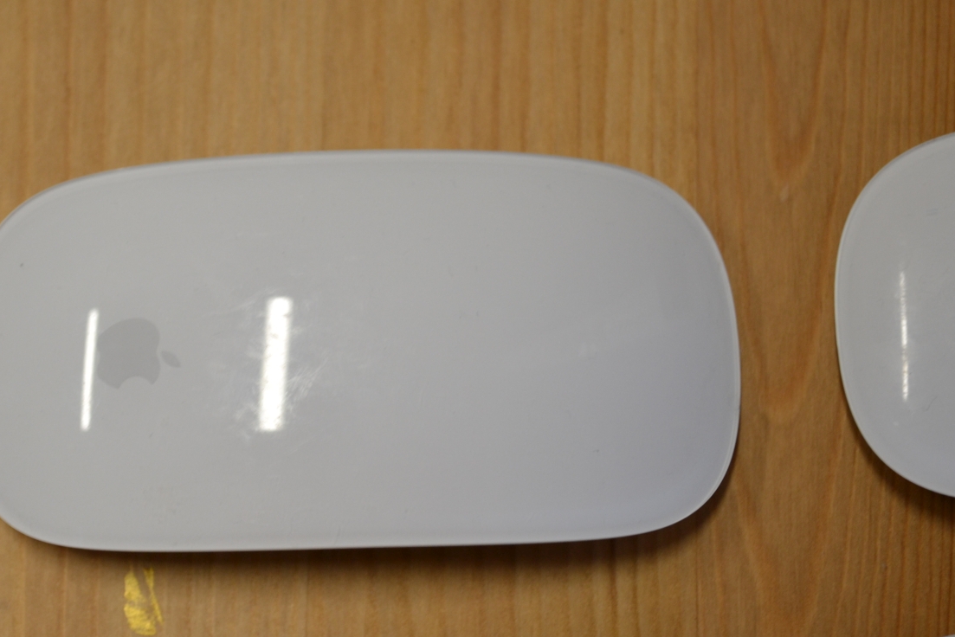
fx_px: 2308
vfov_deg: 15.7
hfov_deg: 23.2
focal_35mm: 87
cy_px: 401
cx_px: 268
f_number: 5.3
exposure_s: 1/40
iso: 400
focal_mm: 40
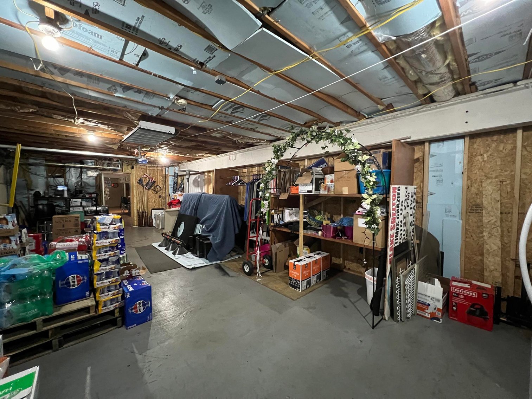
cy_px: 200
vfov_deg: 89.9
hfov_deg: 106.2
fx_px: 200
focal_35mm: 13
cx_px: 266
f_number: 1.8
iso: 1000
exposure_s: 1/30
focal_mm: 1.57
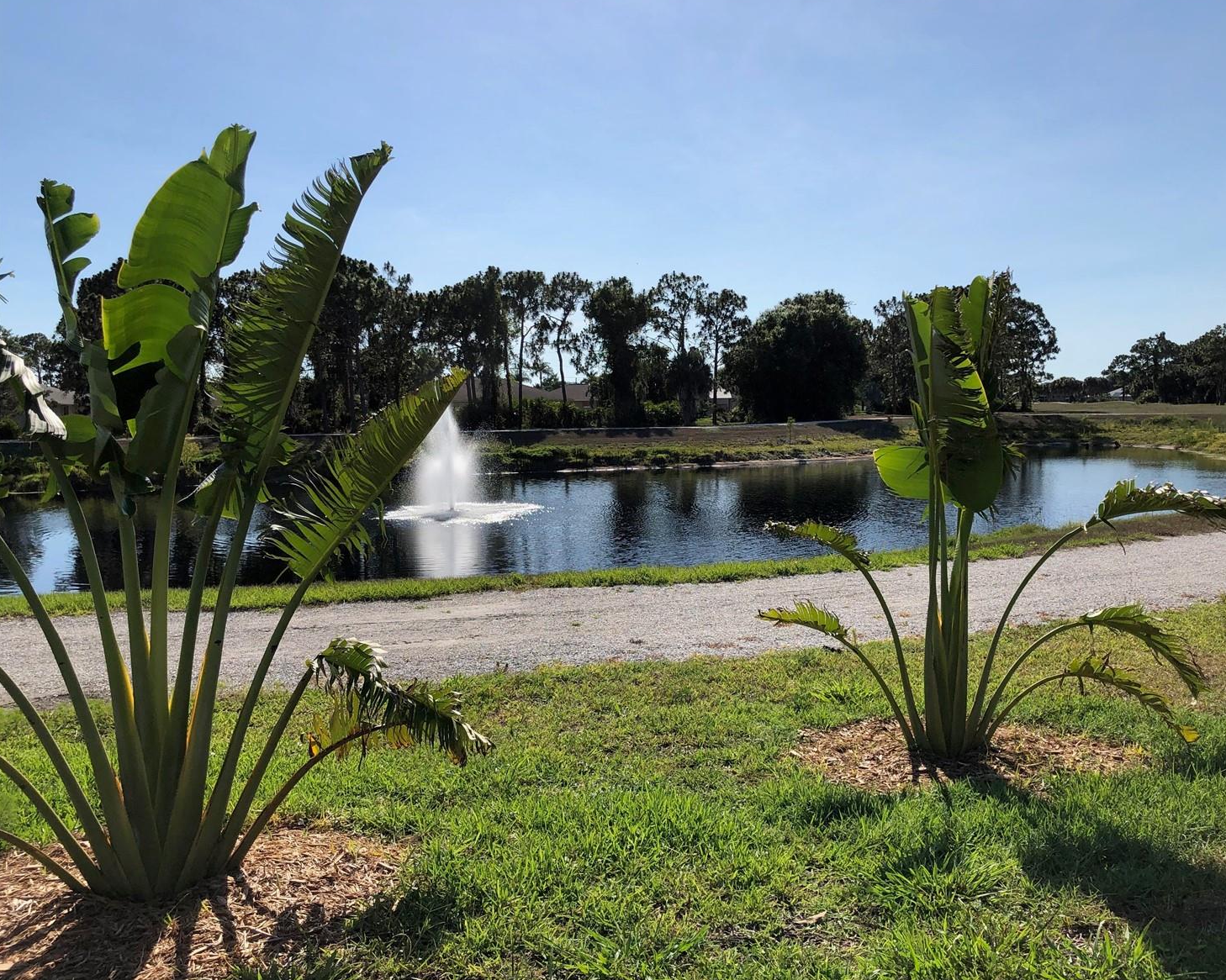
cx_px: 669
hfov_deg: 58.7
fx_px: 1088
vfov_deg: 48.5
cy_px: 493
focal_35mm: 30
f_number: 1.8
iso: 25
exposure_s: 1/3436
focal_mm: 3.99
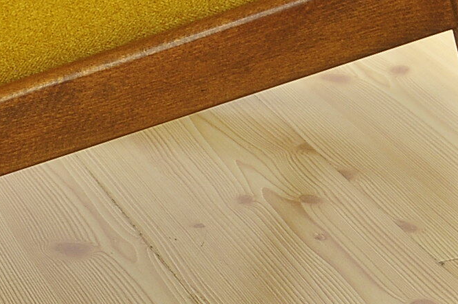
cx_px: 78
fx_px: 1715
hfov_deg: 15.1
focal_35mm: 135
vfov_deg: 10.1
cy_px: 27
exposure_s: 1/160
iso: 280
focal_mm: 28
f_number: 4
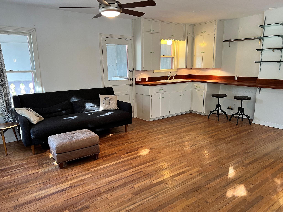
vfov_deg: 53.1
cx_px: 142
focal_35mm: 26
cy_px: 106
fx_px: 213
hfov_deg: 67.3
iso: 125
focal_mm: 5.7
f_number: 1.5
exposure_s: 1/60
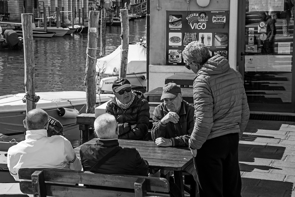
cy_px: 98
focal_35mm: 78
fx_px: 639
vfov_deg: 17.5
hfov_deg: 26.0
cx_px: 148
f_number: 9
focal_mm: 52
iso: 100
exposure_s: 1/80
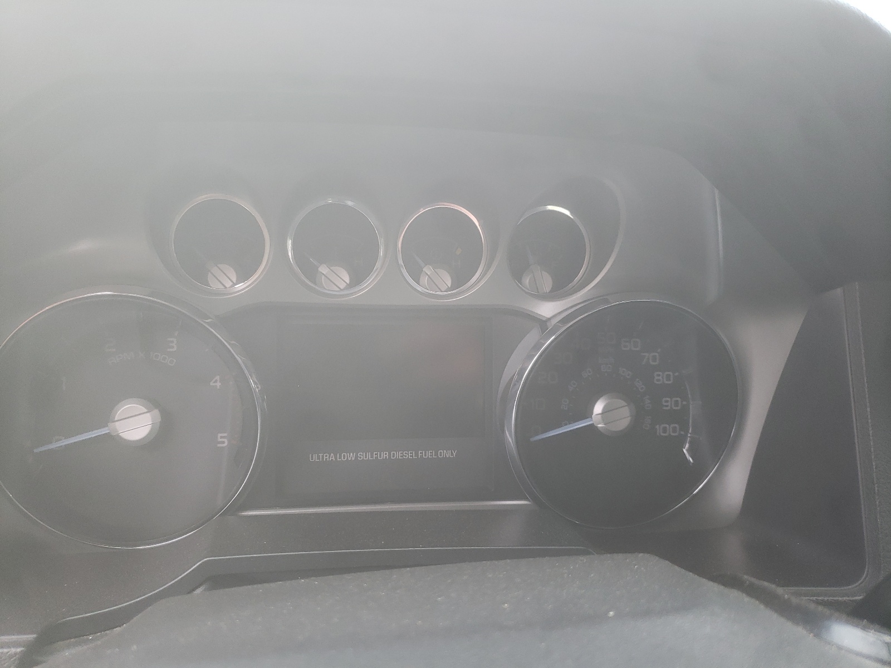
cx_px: 446
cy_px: 334
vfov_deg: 53.1
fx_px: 669
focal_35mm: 26
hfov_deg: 67.3
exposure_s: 1/120
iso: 88
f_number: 1.5
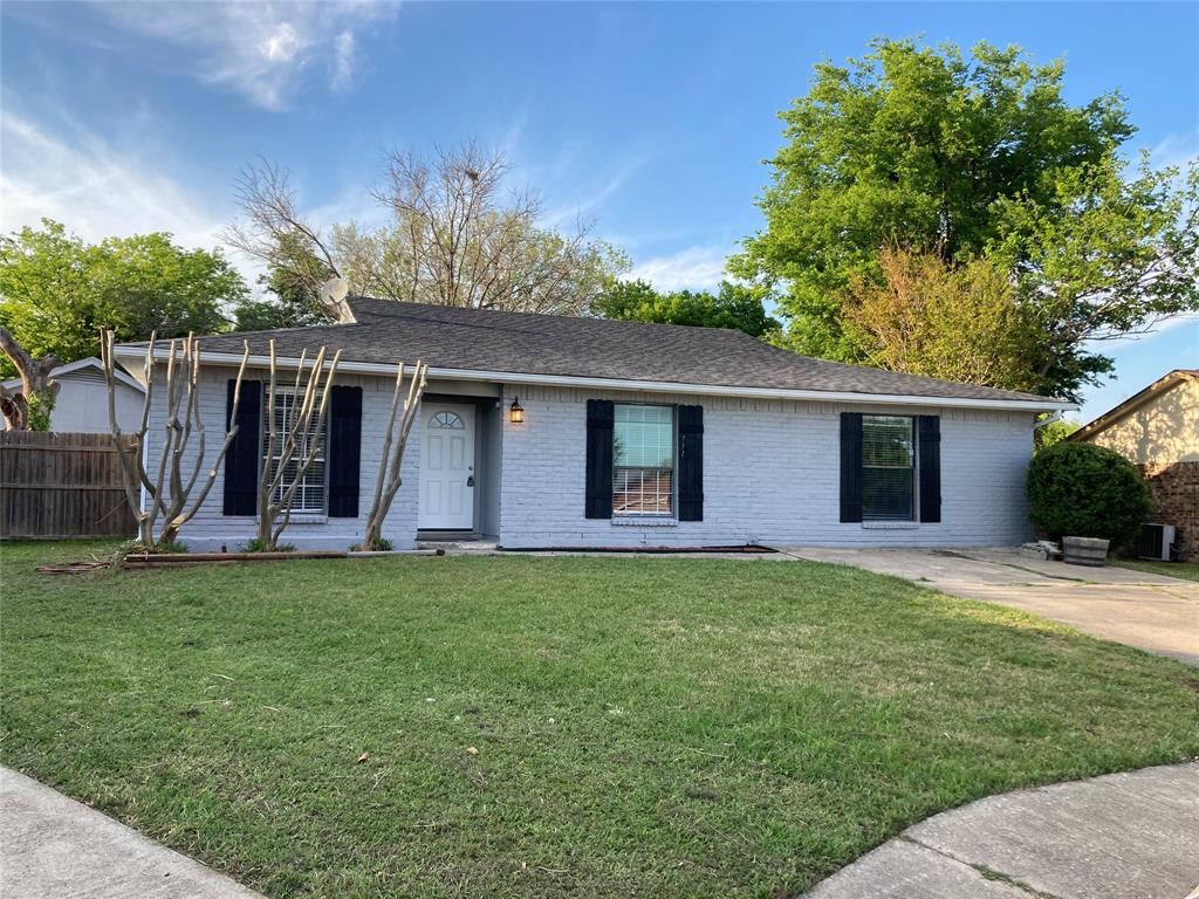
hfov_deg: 63.4
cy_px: 450
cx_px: 600
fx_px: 970
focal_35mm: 28
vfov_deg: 49.7
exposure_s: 1/571
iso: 20
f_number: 1.8
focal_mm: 3.99
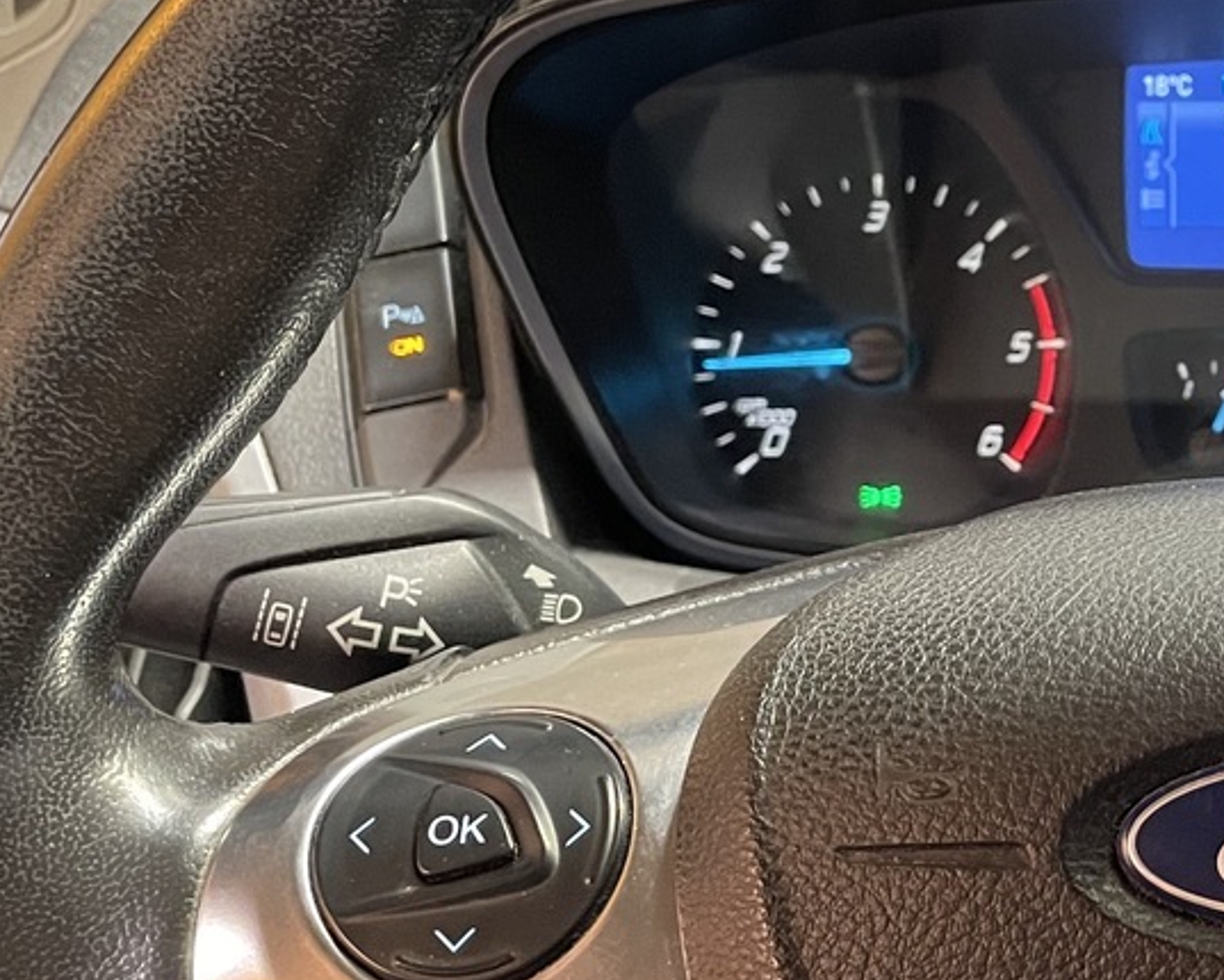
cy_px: 454
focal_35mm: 68
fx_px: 2464
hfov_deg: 26.1
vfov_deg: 22.5
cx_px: 1290
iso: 500
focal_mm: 4.2
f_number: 1.6
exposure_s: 1/31
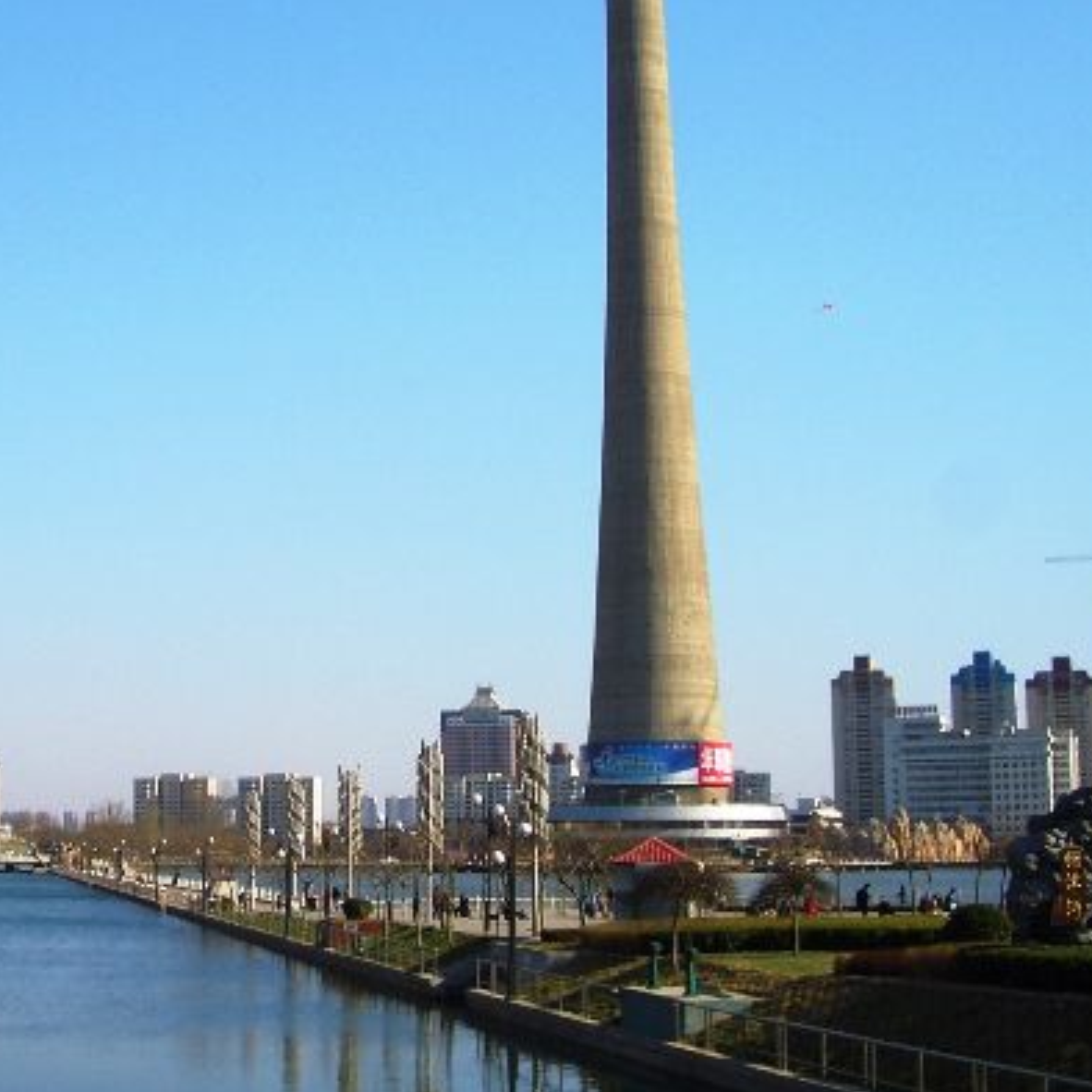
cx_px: 249
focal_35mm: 58
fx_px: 2070
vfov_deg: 29.4
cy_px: 407
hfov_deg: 29.0
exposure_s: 1/400
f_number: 4.3
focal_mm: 5.8
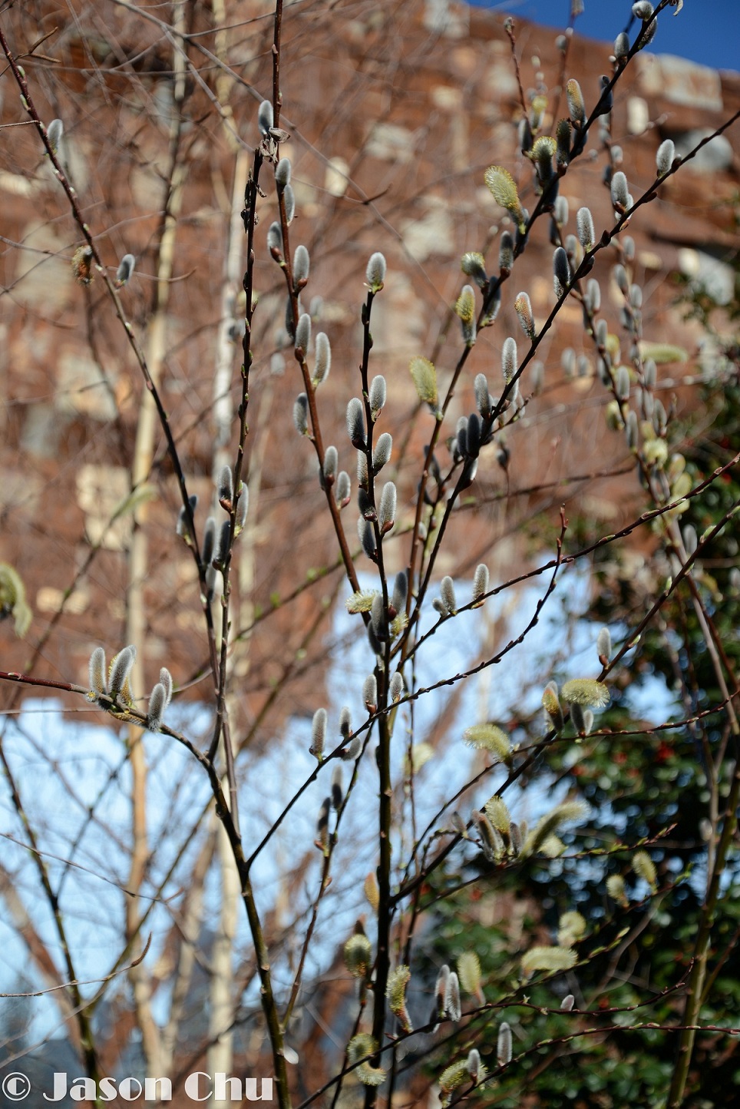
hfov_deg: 24.2
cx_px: 370
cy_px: 554
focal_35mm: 56
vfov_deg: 35.6
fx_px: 1725
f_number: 4.2
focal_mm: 56
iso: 100
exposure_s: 1/640
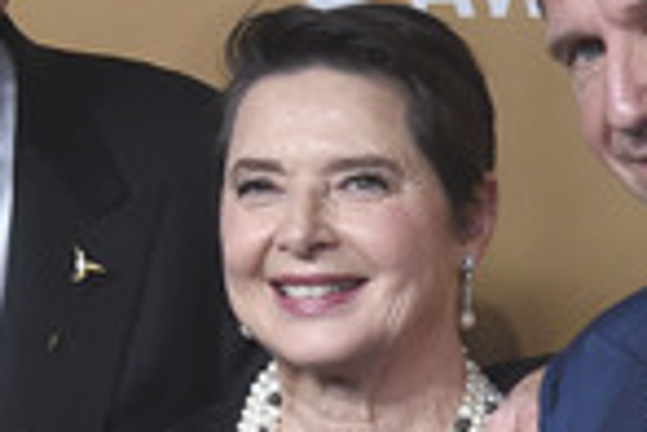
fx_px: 5230
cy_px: 278
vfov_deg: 4.7
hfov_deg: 7.0
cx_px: -26
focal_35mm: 291
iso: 2500
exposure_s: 1/250
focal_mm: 95
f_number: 7.1
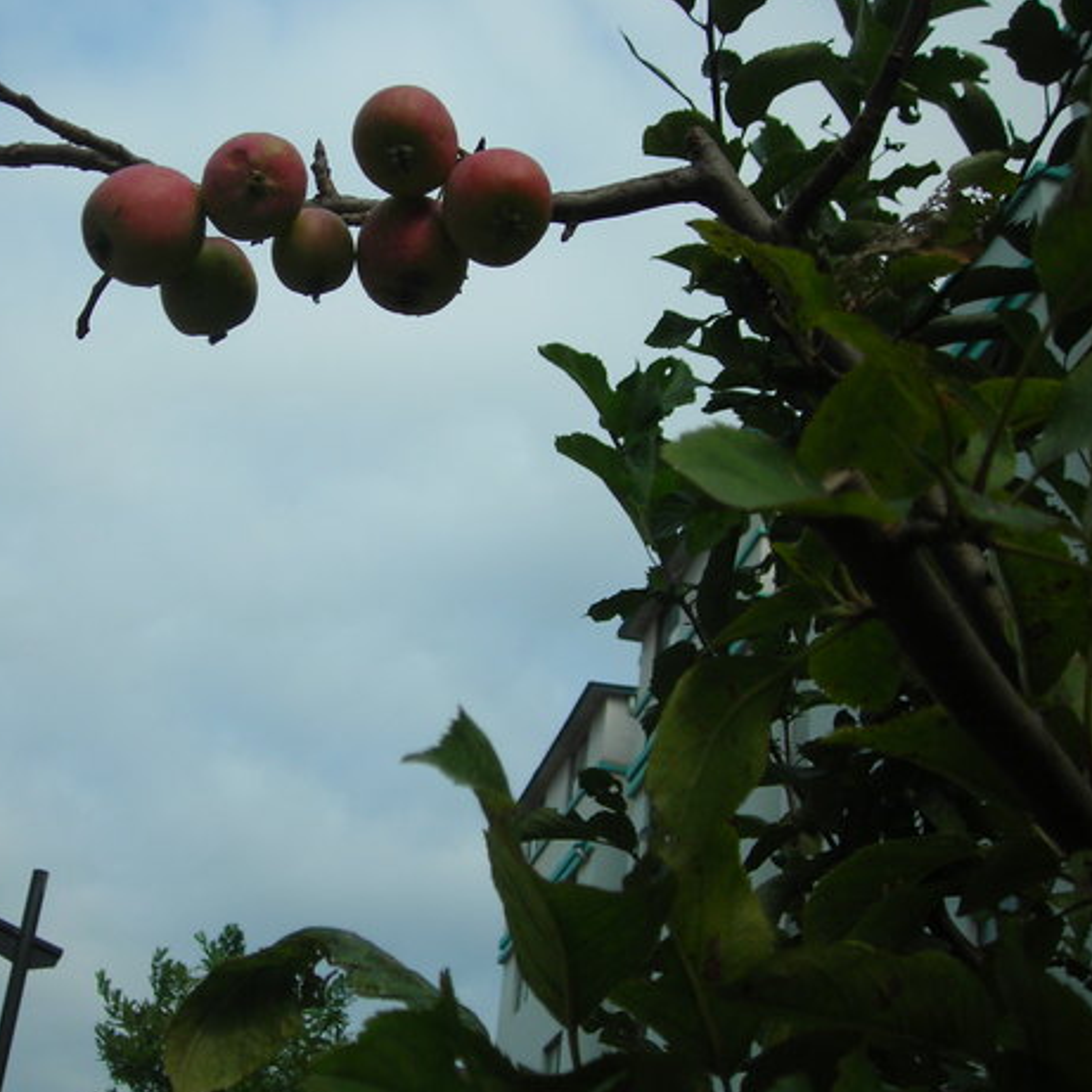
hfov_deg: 33.1
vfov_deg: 33.4
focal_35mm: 51
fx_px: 1820
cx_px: 374
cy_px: 501
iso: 50
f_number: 6.4
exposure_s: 1/205
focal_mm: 6.3
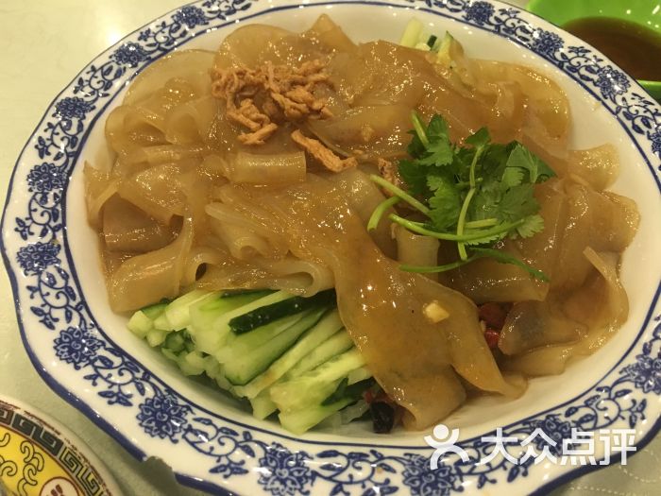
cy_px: 248
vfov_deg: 48.2
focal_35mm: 29
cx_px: 330
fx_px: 554
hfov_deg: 61.7
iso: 200
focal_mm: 4.15
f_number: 2.2
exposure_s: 1/25
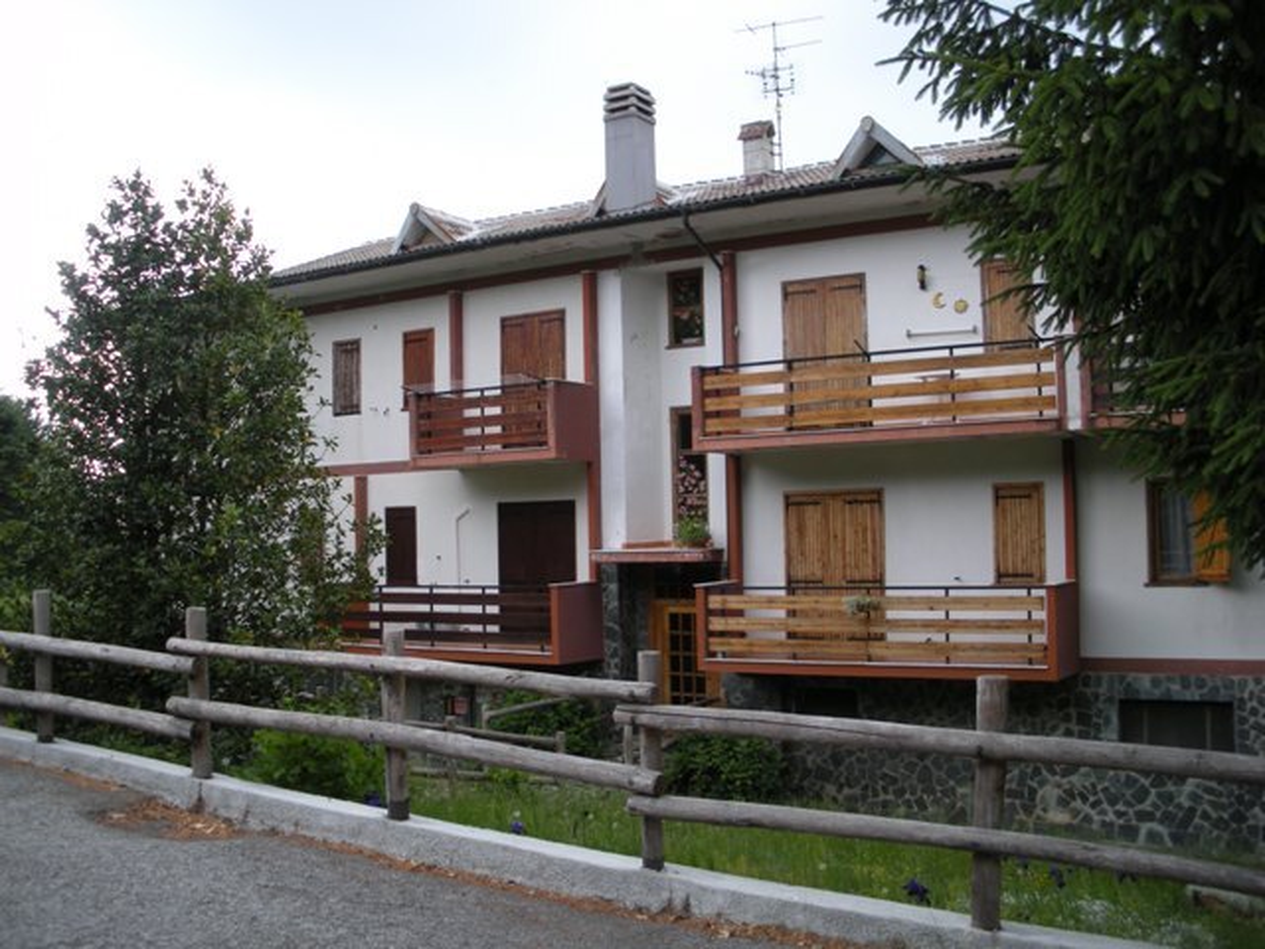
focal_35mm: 36
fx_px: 1316
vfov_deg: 39.7
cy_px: 474
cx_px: 632
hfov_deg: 51.4
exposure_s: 1/83.7
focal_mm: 6.3
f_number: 3.5
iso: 64
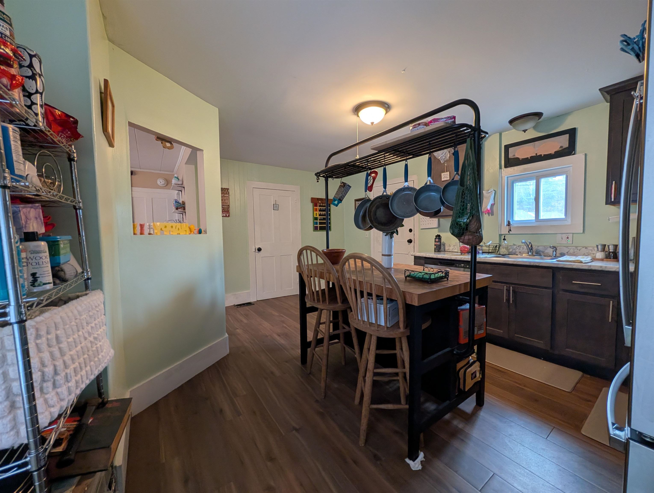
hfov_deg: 110.5
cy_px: 246
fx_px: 227
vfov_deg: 94.6
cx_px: 327
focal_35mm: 12
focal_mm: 2.02
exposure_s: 1/30.3
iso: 60
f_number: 1.7
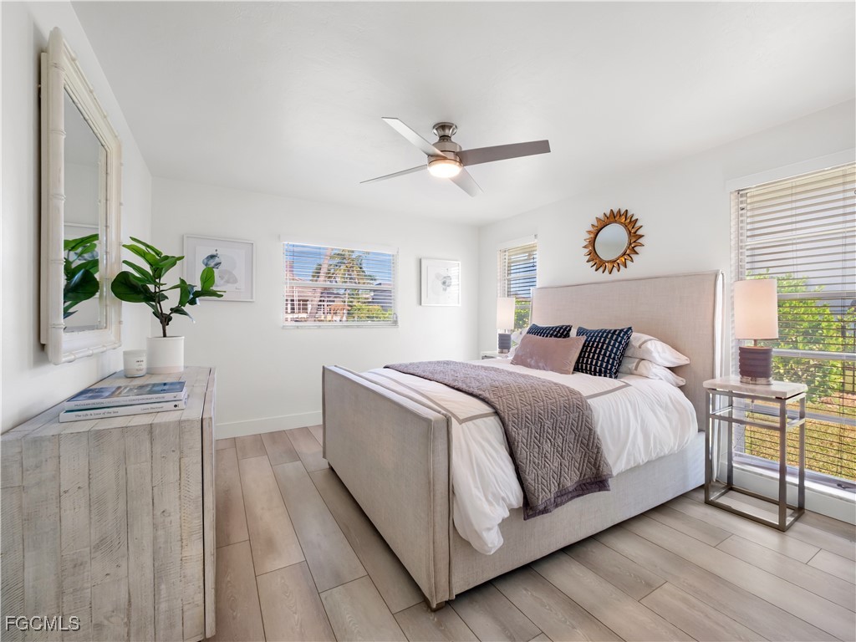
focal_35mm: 14
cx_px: 428
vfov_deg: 85.7
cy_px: 321
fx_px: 346
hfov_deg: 102.1
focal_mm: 7
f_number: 7.1
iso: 200
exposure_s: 1/8
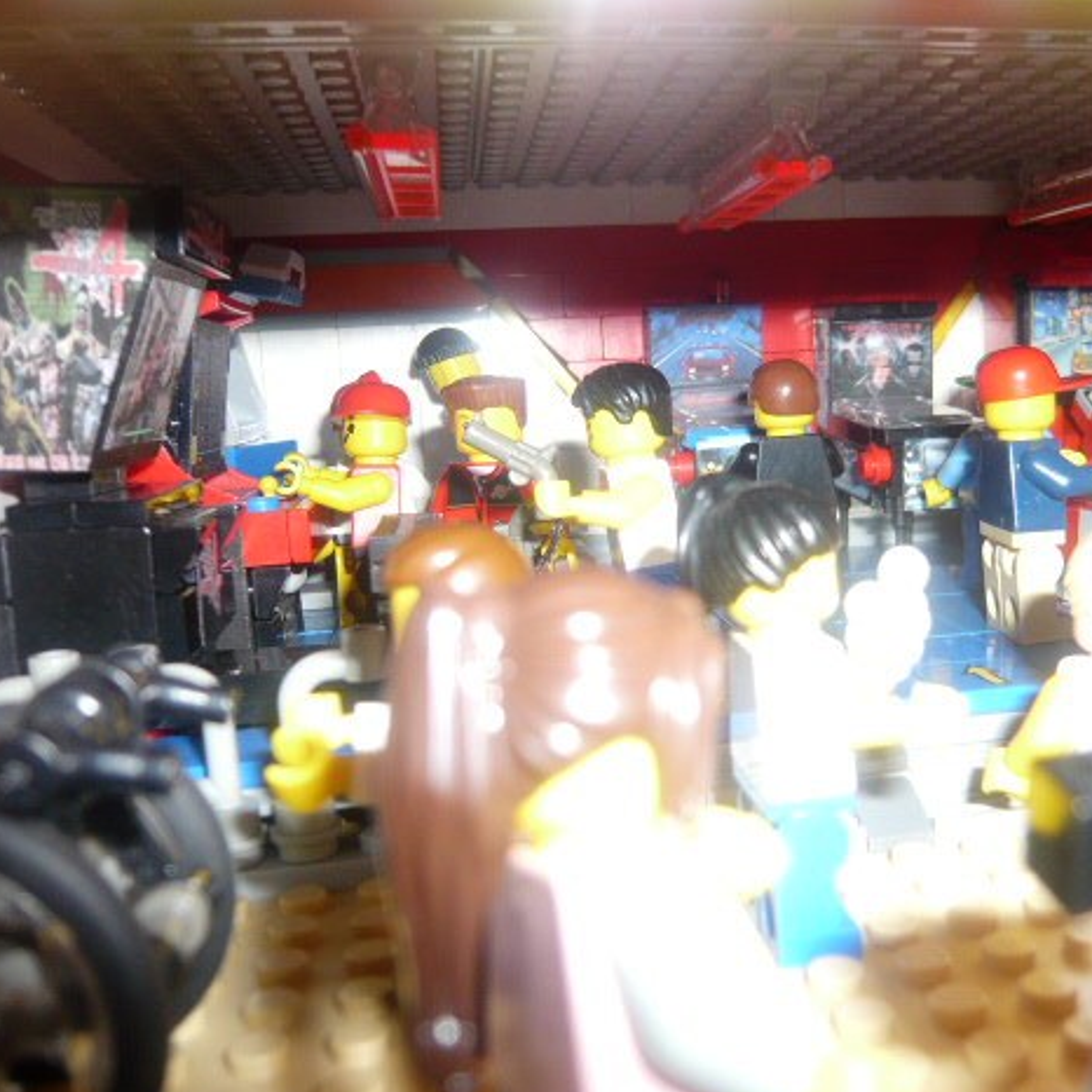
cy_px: 555
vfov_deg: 48.4
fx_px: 1213
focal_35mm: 34
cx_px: 736
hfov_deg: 47.6
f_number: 2.8
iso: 100
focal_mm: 4.6
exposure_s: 1/30
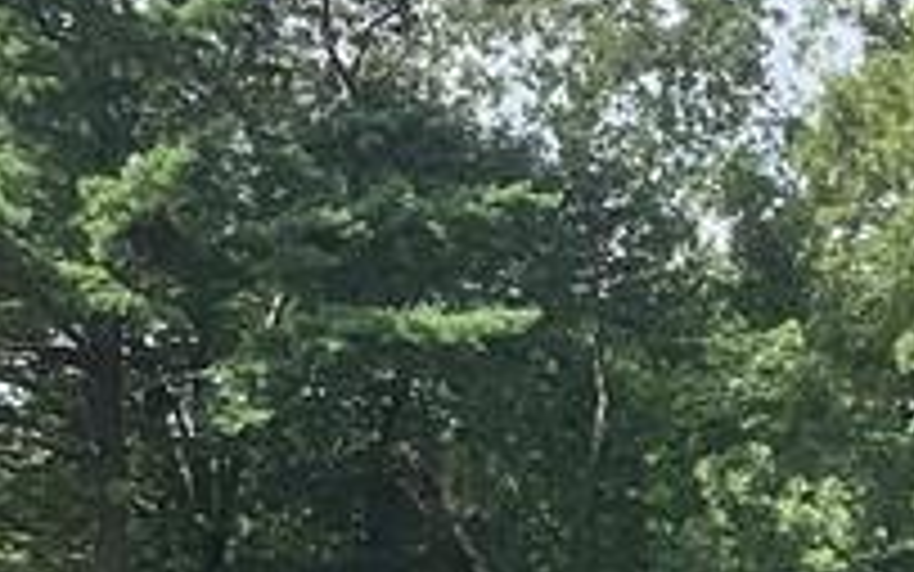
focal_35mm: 166
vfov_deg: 7.8
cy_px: 869
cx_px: 1211
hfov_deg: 12.2
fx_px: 4136
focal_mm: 3.3
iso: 25
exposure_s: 1/379
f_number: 2.4
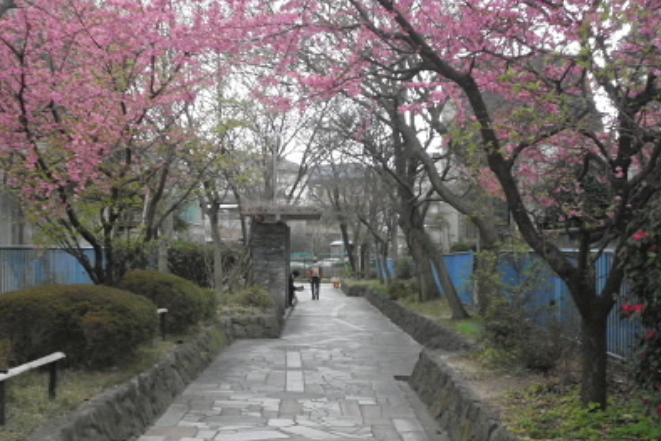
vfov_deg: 23.8
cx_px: 332
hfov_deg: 35.0
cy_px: 248
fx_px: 1047
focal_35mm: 57
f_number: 4.8
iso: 640
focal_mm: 9.8
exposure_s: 1/80
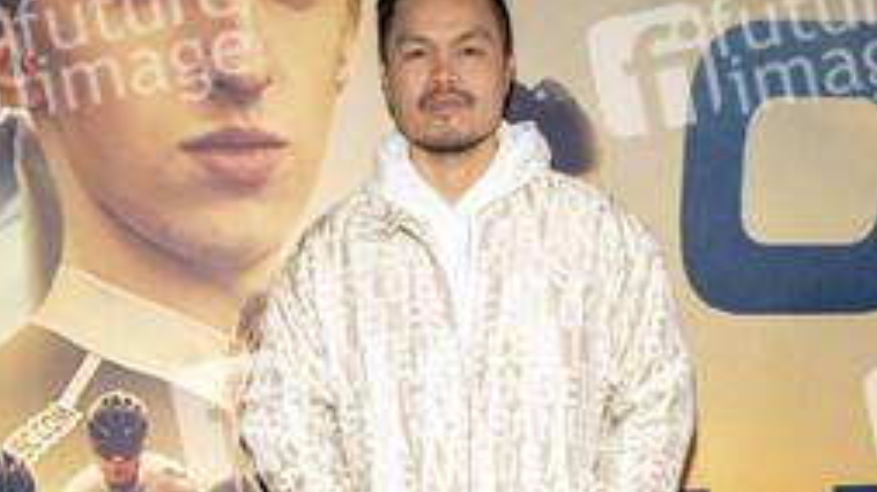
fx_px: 1348
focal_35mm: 58
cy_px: 575
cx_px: 451
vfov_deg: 19.6
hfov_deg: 36.0
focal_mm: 35
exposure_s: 1/200
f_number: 4.5
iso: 800
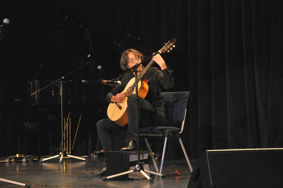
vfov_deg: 11.4
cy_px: 94
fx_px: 942
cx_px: 142
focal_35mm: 120
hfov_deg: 17.1
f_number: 7.1
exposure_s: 1/60
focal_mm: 80
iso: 3200
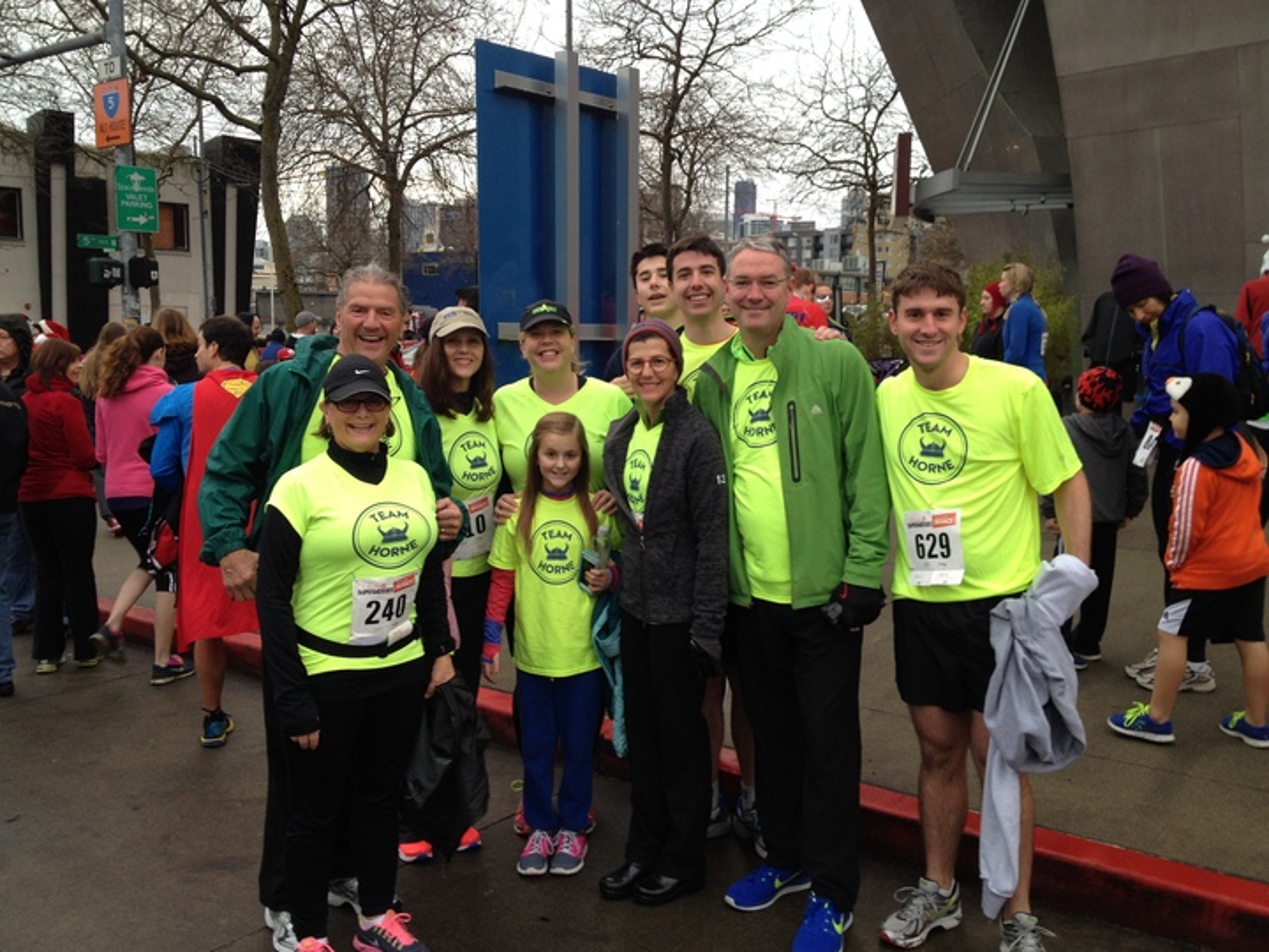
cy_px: 476
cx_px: 634
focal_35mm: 35
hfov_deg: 52.6
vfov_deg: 40.7
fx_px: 1283
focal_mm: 4.28
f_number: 2.4
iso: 64
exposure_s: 1/60
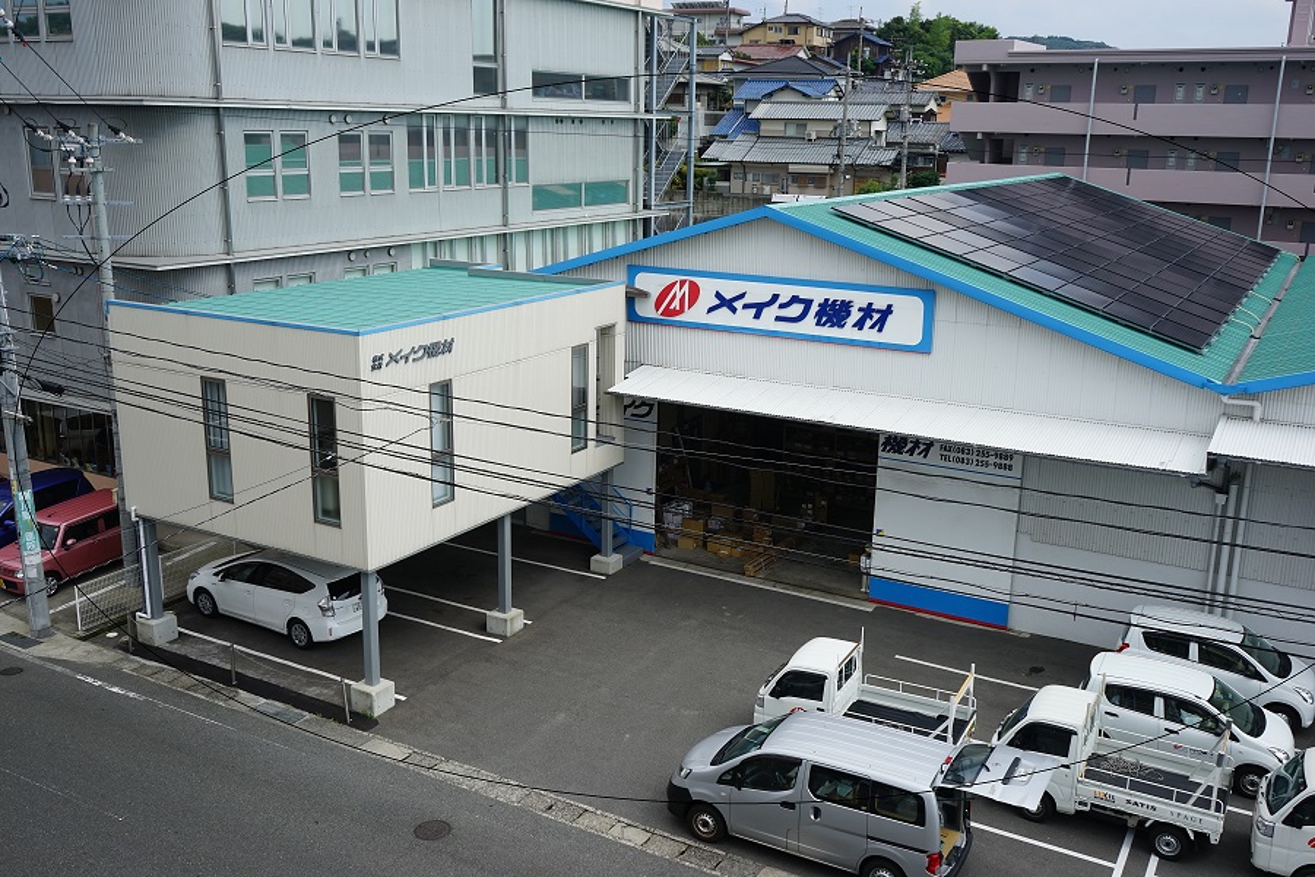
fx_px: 1205
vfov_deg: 40.0
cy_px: 438
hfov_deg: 57.2
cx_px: 658
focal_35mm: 33
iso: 100
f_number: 11
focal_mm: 33
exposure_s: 1/125
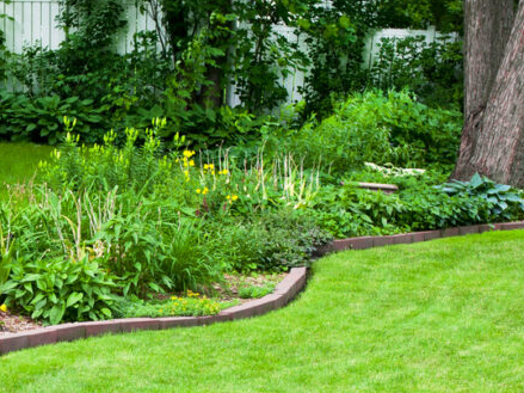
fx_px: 1576
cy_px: 265
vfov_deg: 14.2
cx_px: 60
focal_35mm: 104
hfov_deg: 18.6
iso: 200
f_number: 4
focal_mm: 31
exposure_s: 1/200
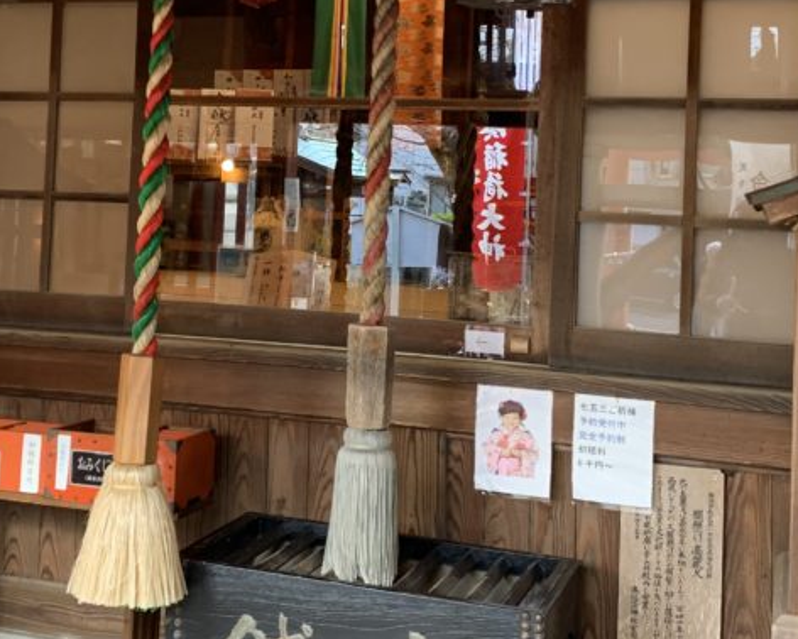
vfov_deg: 27.2
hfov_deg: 34.1
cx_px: 352
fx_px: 1300
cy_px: 157
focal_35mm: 55
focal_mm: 4.25
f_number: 1.8
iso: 200
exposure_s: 1/50
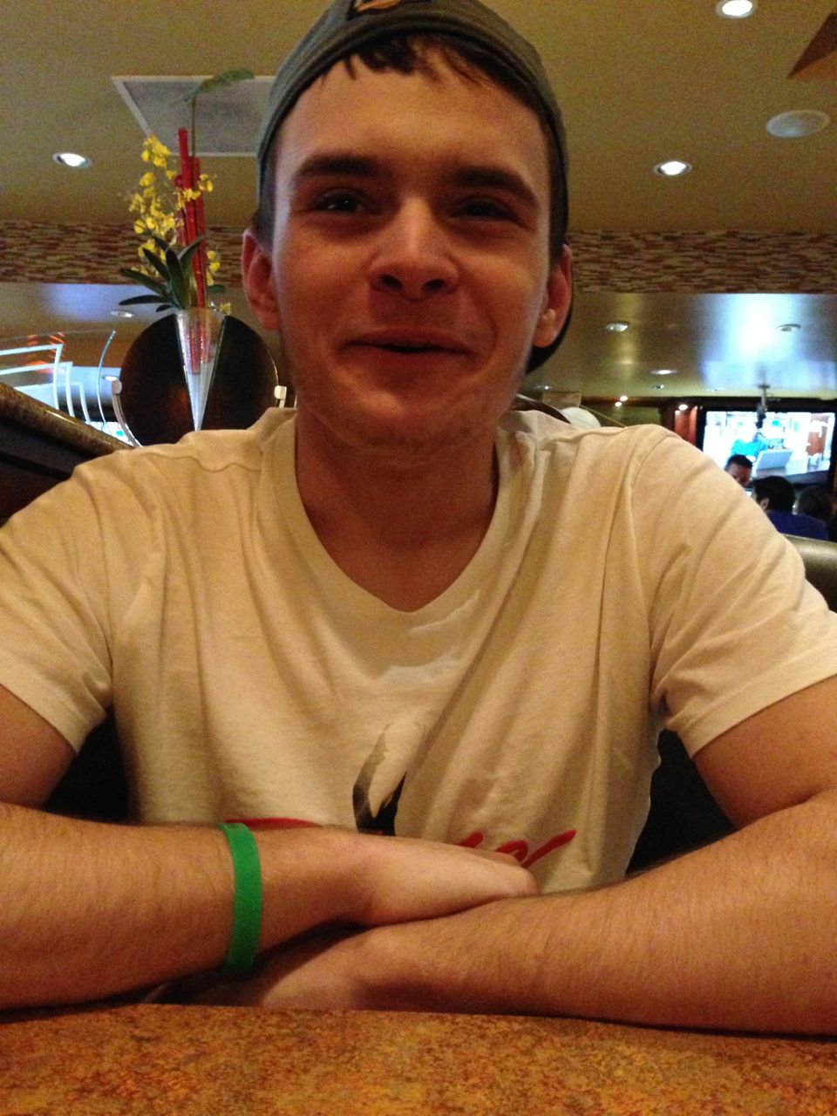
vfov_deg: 55.4
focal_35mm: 33
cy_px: 558
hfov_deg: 42.9
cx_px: 418
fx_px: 1064
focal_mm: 4.12
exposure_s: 1/15
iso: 800
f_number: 2.4
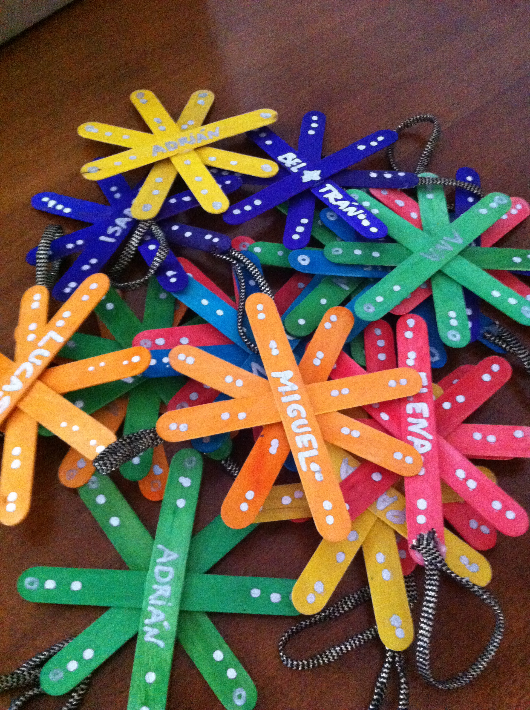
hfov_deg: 40.6
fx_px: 716
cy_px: 355
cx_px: 265
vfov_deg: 52.7
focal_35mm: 35
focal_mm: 3.85
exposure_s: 1/15
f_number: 2.8
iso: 1000
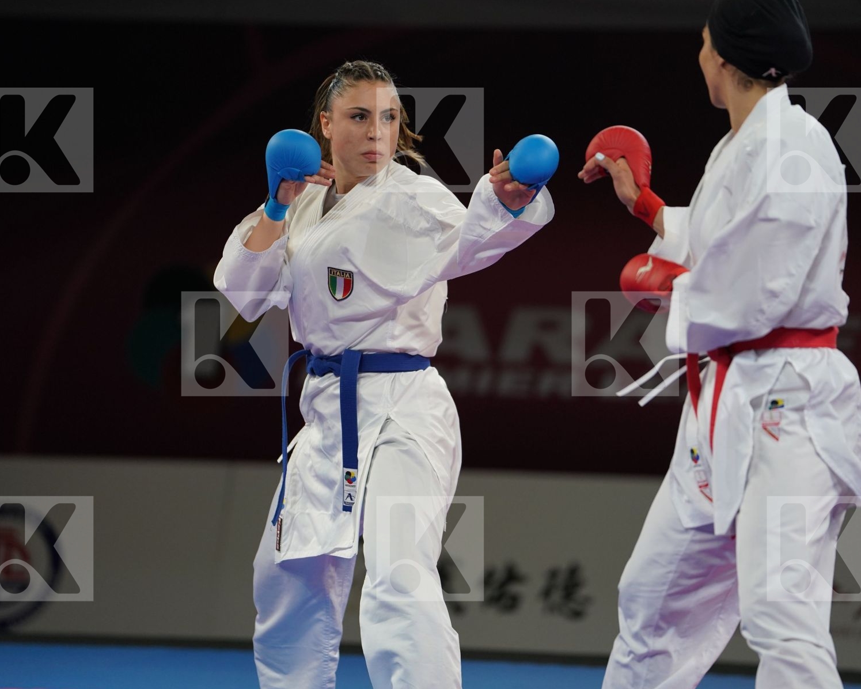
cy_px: 344
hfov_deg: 8.6
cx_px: 430
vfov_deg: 6.8
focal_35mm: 226
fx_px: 5759
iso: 1250
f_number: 2.8
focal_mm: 200
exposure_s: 1/1000
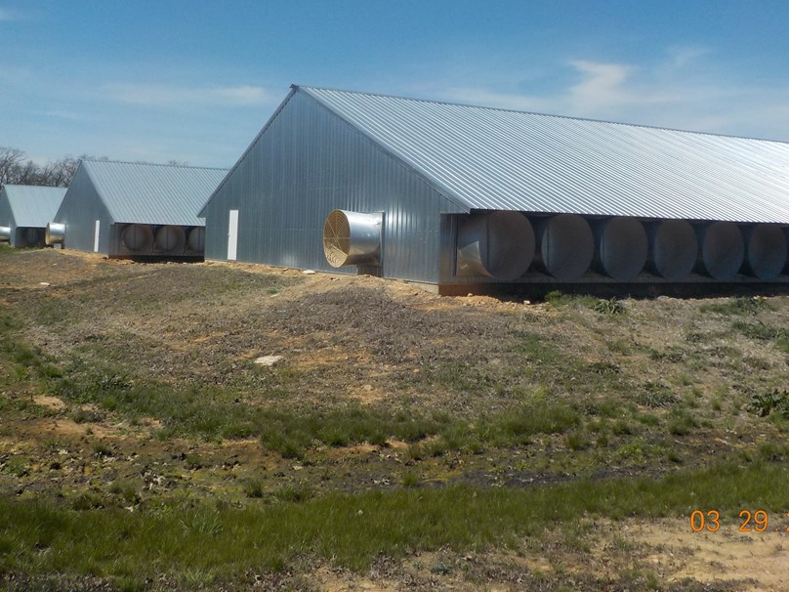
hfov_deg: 49.0
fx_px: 866
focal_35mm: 38
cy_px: 223
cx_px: 391
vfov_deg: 37.5
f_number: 3.3
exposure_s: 1/2000
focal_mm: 4.1
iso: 125
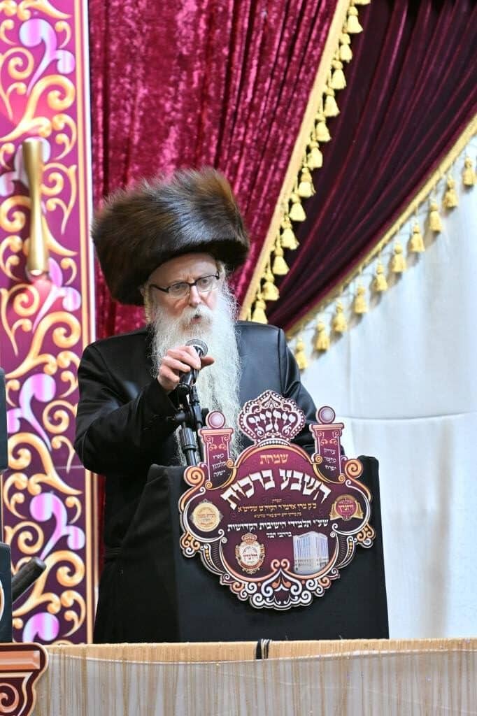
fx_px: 5966
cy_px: 358
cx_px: 238
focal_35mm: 300
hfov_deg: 4.6
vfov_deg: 6.9
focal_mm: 200
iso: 320
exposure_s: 1/200
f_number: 2.8
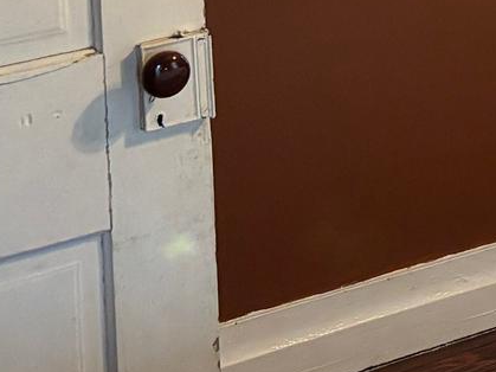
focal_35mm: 127
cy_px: -354
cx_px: 900
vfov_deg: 10.7
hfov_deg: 13.8
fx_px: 1819
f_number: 1.6
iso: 320
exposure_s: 1/60
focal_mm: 5.96
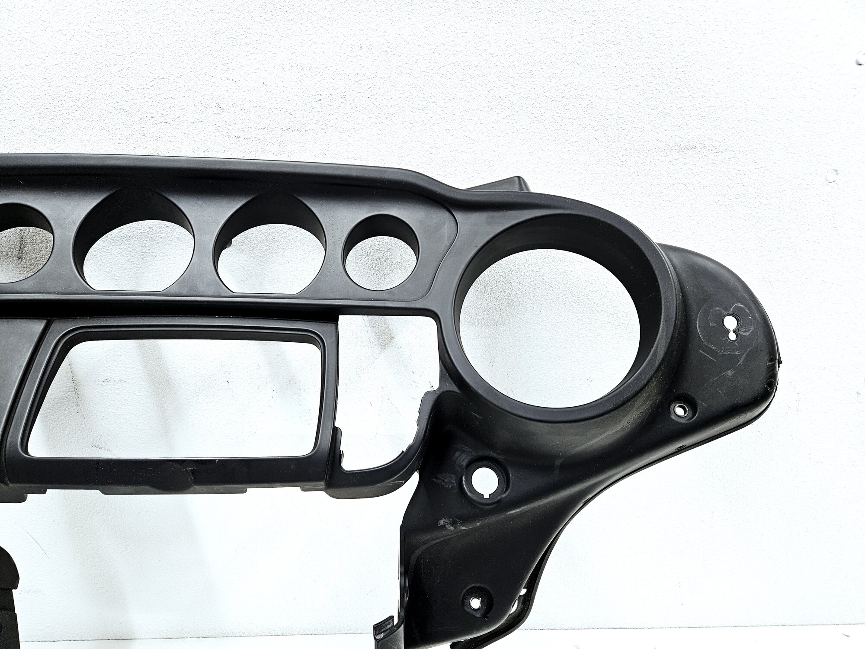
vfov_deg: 58.9
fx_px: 575
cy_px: 324
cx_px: 432
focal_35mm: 23
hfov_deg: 73.9
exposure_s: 1/100
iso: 100
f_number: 1.8
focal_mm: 5.4
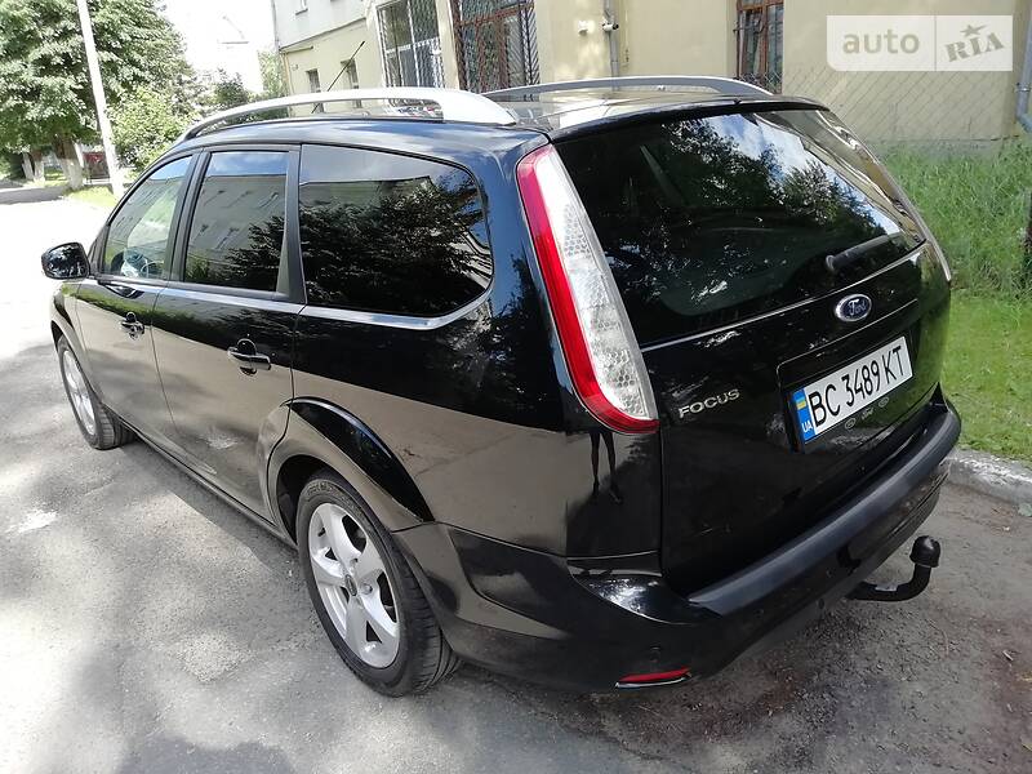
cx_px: 516
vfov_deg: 53.1
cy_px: 387
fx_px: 775
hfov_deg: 67.3
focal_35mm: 26
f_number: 2.2
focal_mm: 3.5
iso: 50
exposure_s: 1/230
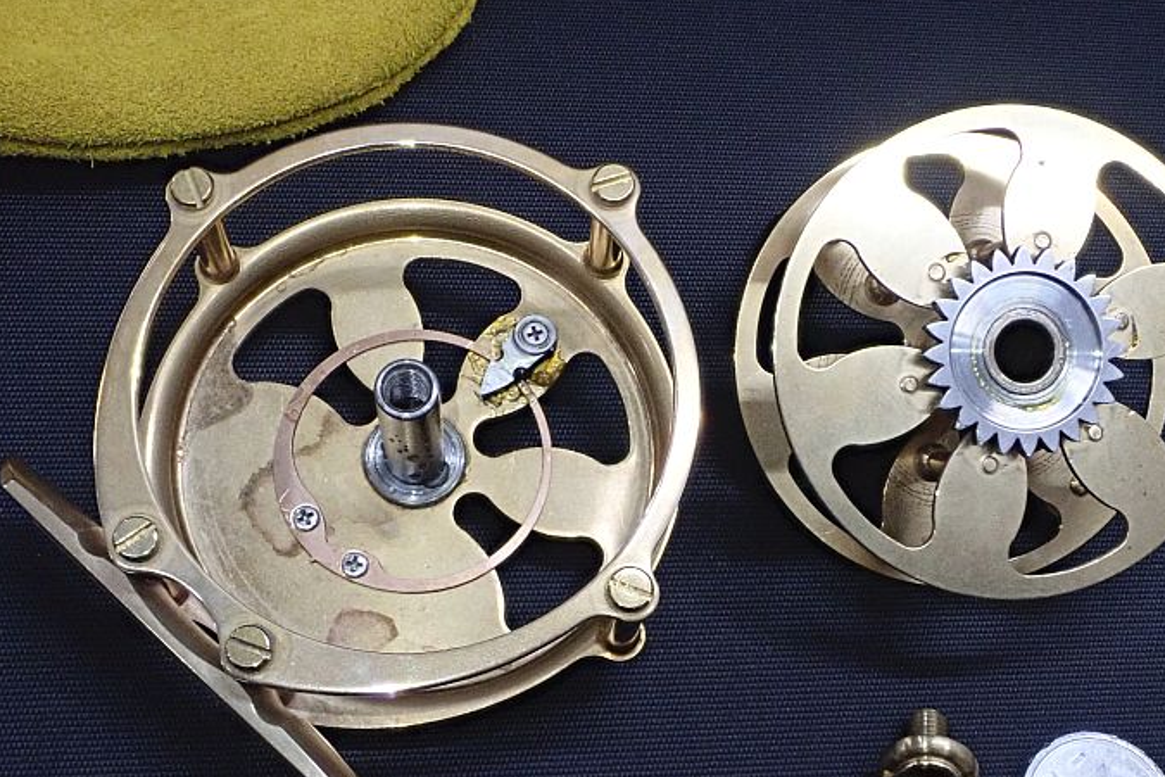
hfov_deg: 37.5
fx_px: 1715
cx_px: 618
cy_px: 480
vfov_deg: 25.5
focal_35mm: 53
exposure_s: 1/50
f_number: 4
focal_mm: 7.86
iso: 800
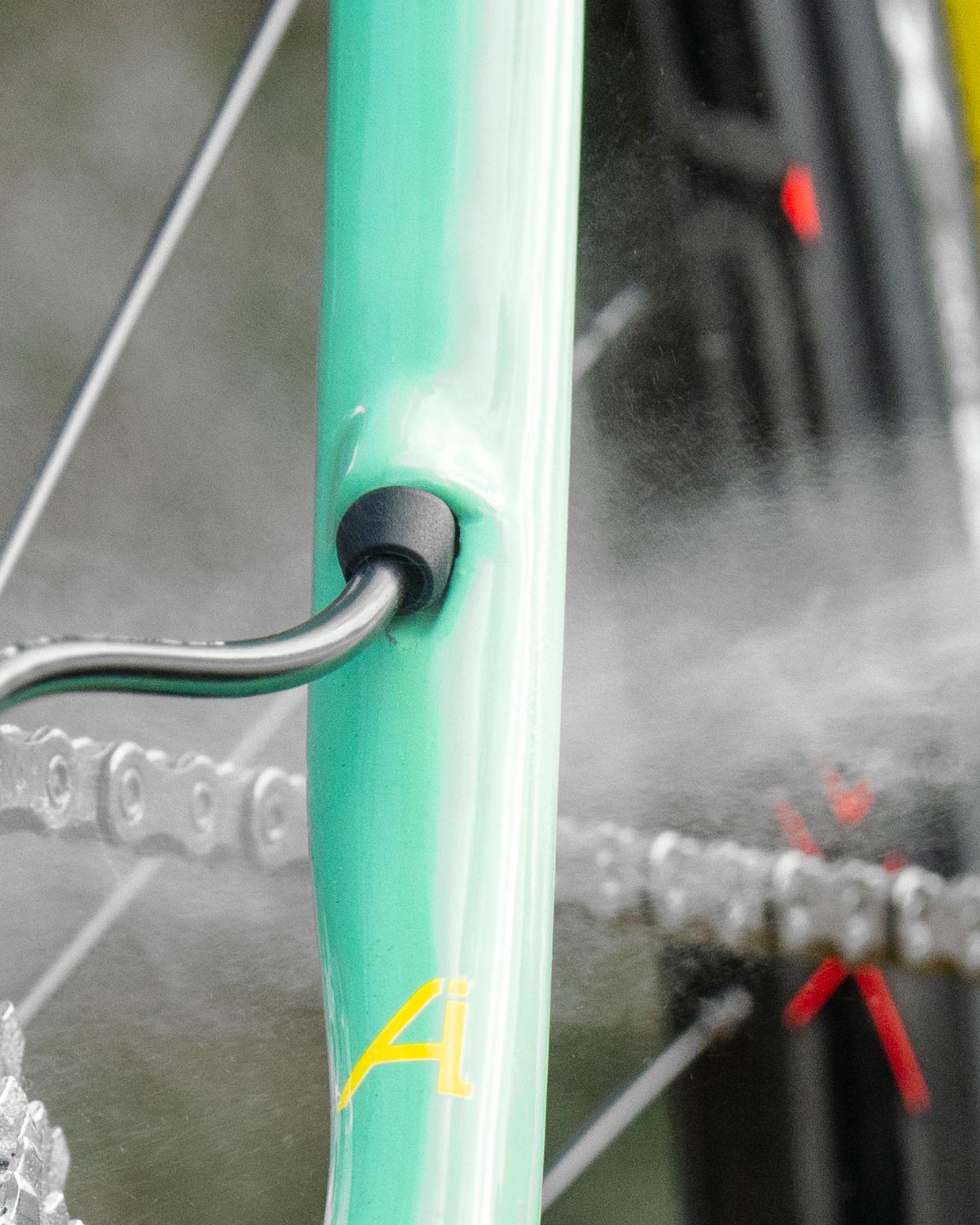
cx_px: 728
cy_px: 1900
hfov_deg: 3.1
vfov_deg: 3.9
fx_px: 17838
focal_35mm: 492
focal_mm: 110
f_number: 8
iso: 1250
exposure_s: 1/500
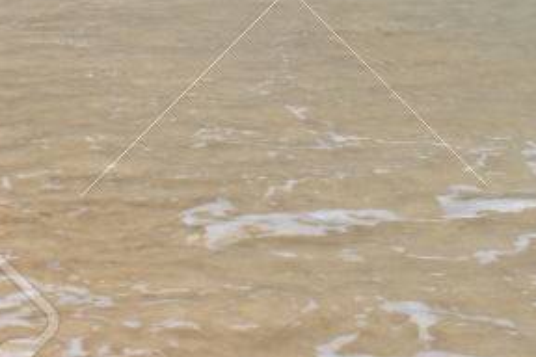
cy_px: -414
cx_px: 287
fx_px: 2084
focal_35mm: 140
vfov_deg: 9.1
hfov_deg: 14.7
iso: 320
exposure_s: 1/125
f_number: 16
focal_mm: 31
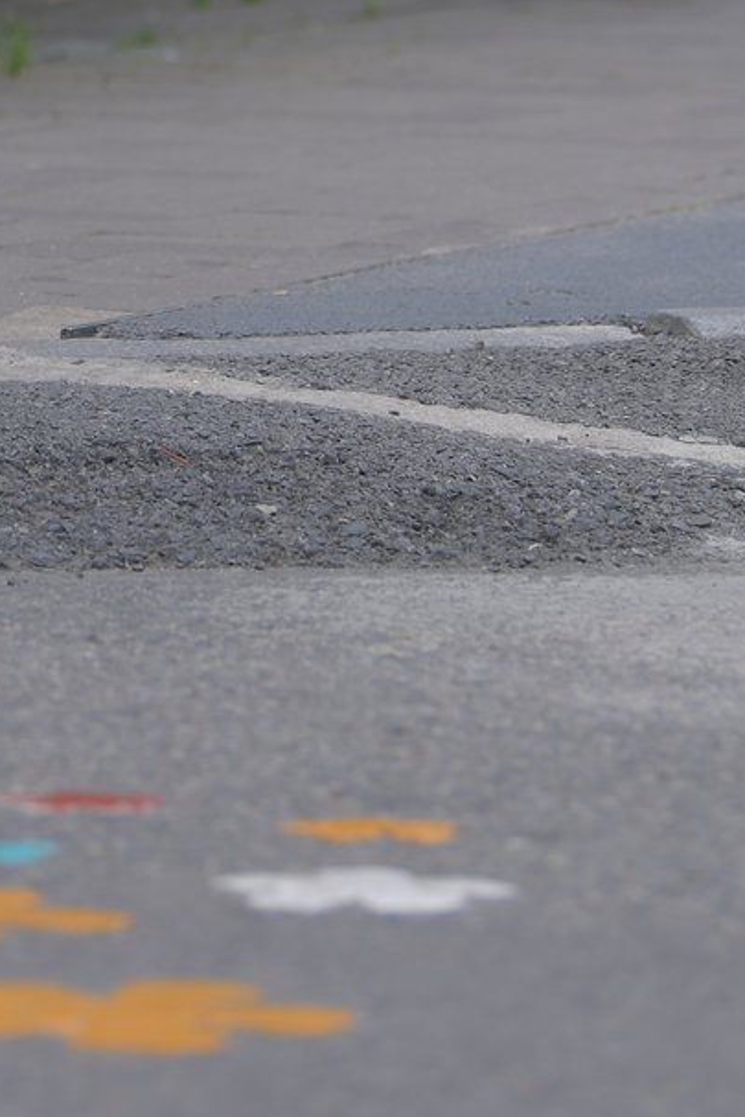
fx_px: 10547
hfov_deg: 4.0
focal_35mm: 340
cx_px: -394
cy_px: -767
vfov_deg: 6.0
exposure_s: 1/800
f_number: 4
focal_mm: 100
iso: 125
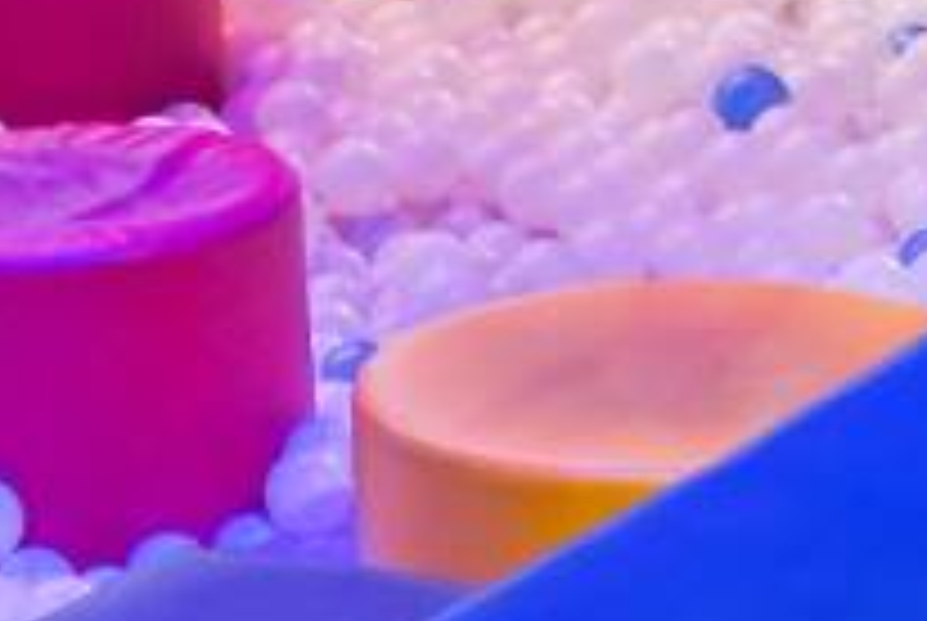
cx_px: 2115
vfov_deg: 3.6
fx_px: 9747
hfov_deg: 5.3
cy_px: 153
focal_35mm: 378
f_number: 2.8
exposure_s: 1/60
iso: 500
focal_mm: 40
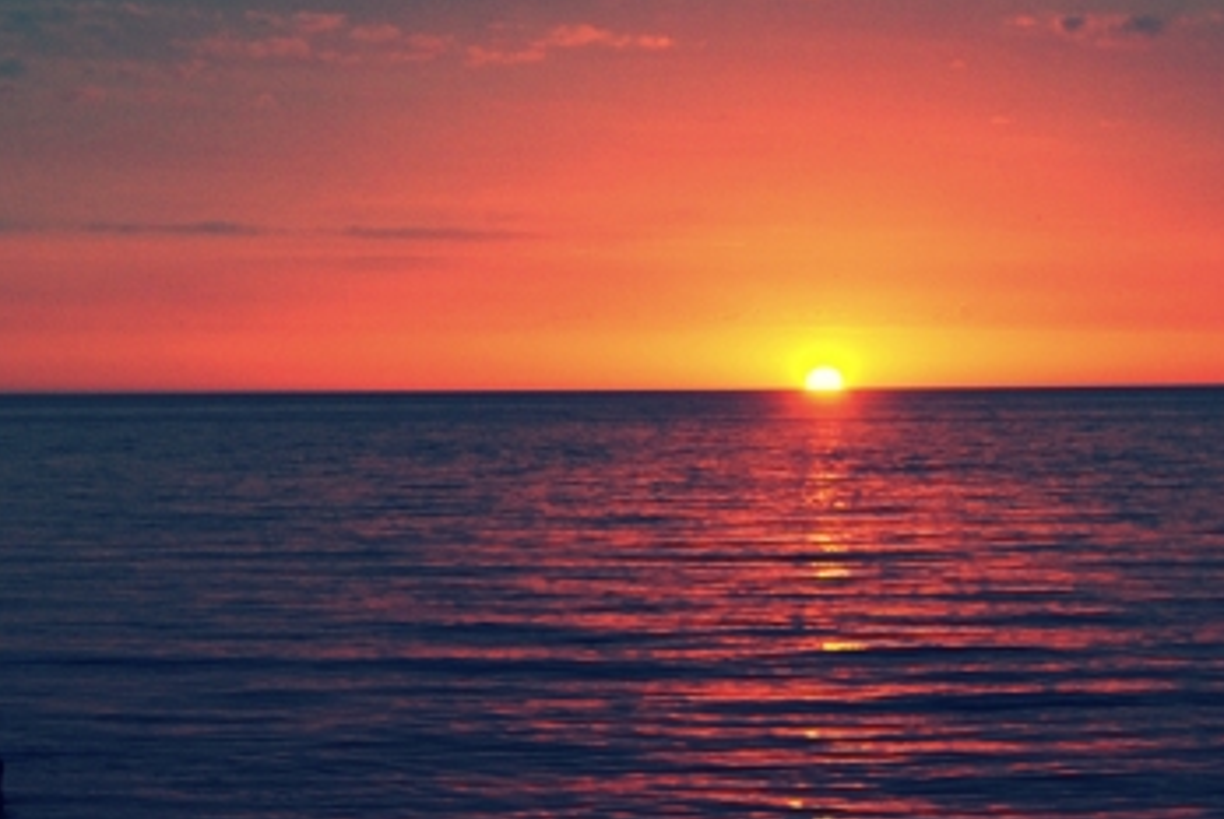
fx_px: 3454
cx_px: 278
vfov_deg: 13.3
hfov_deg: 19.9
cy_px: -65
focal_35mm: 101
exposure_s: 1/100
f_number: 5
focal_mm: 23
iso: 200
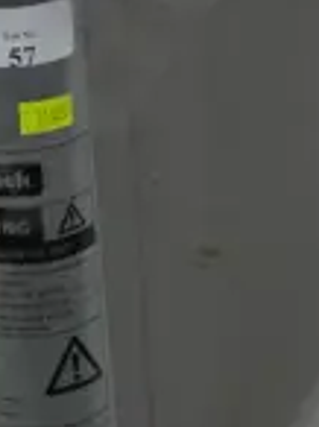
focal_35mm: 211
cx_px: 195
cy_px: -85
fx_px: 2600
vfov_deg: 9.3
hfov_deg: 7.0
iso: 200
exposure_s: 1/125
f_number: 3.6
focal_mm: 15
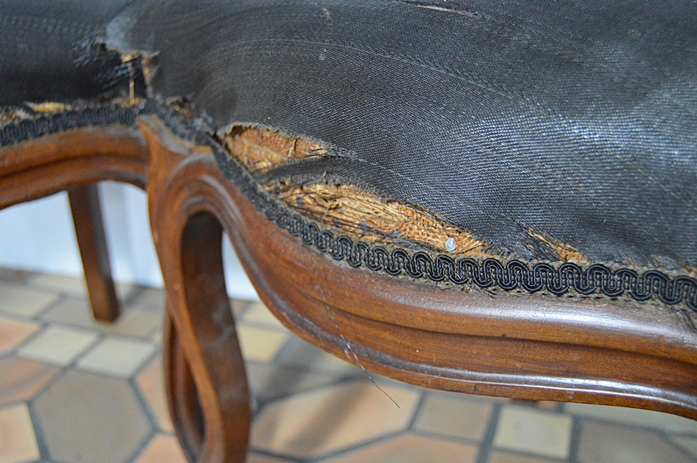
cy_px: 232
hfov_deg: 46.4
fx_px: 812
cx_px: 348
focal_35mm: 42
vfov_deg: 31.8
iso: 3200
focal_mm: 28
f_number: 4
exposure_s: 1/60
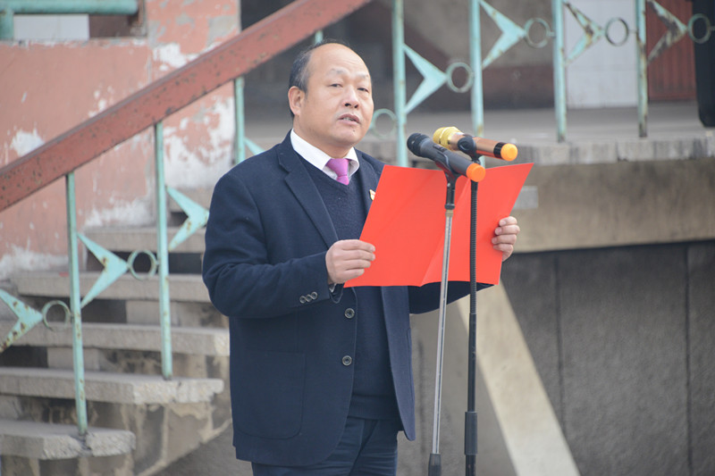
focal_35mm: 300
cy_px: 238
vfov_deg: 4.6
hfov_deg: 6.9
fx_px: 5957
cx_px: 358
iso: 1100
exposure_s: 1/320
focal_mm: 300
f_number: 5.6
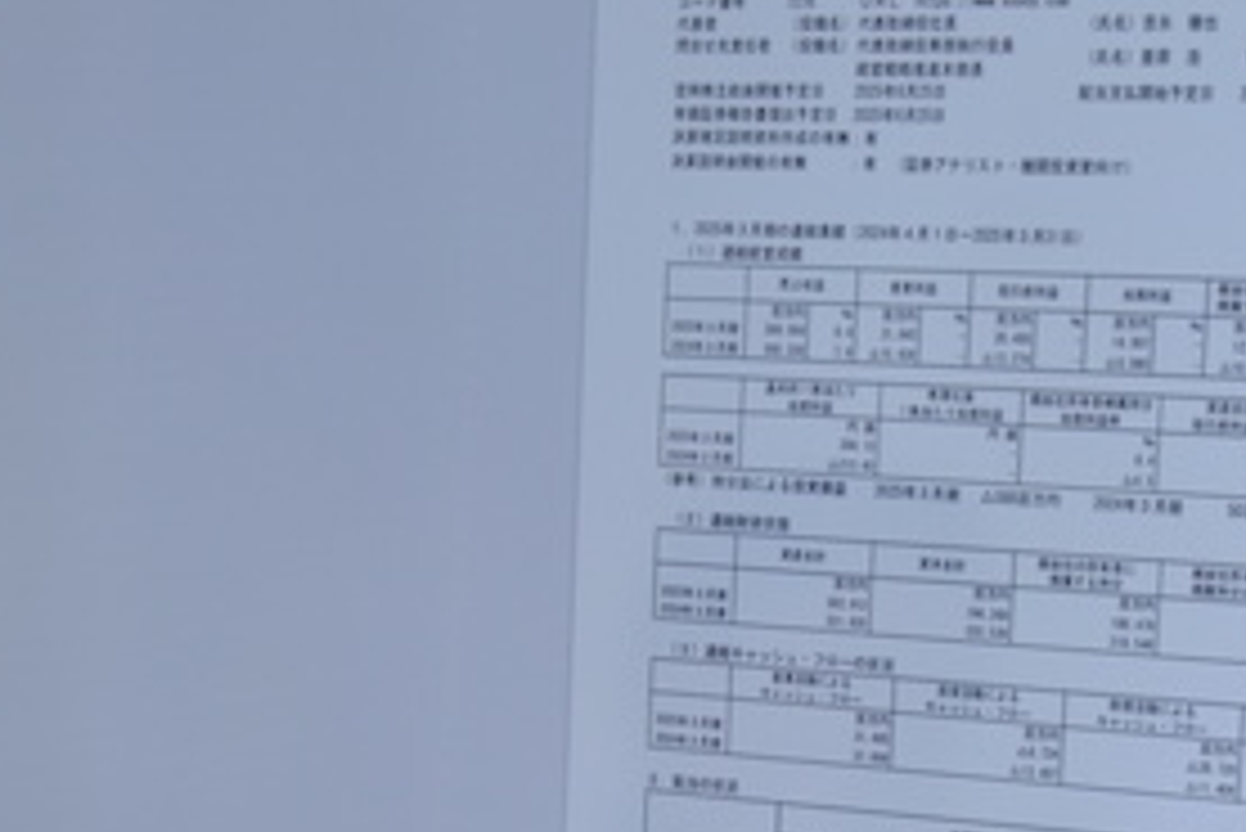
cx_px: -315
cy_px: 1579
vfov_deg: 7.7
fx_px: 5991
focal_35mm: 173
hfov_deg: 11.6
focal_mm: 40
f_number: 4.5
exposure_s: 1/80
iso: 400
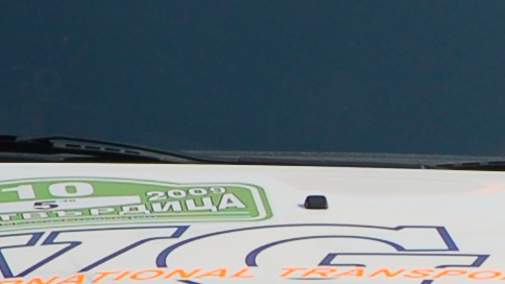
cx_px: 584
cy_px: 217
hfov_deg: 1.1
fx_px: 26119
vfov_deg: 0.6
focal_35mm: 1951
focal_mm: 200
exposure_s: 1/800
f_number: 7.1
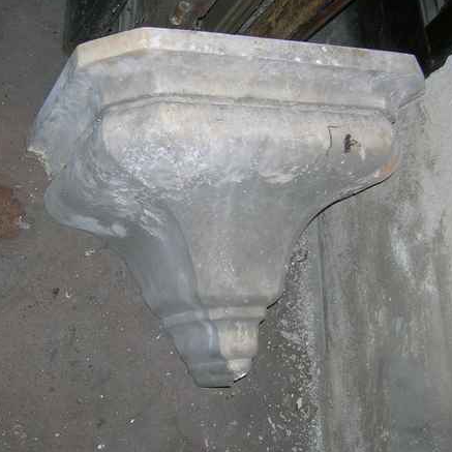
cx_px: 225
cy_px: 217
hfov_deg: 31.1
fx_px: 813
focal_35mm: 55
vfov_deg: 31.1
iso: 50
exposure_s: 1/60.1
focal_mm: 5.7
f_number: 2.9
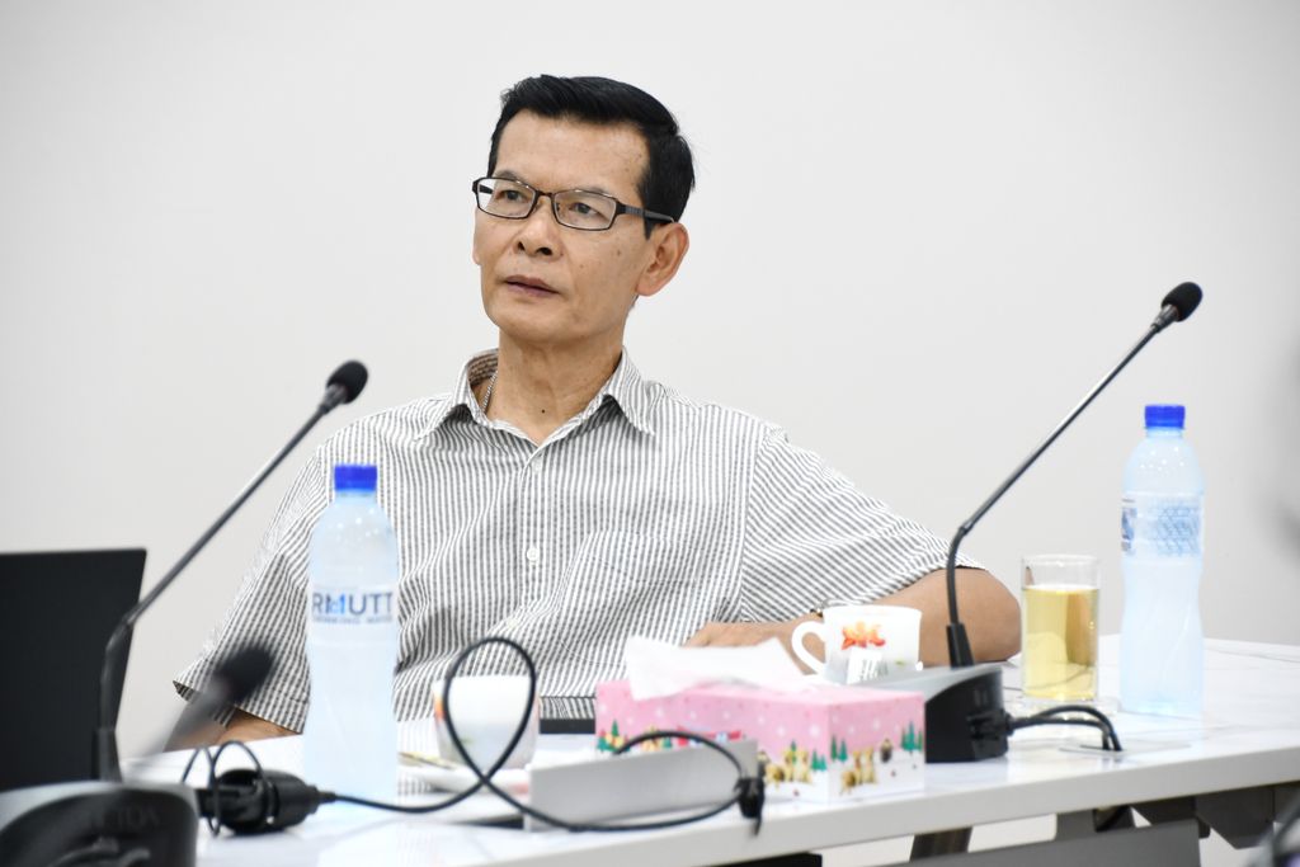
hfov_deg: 9.8
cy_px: 434
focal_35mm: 210
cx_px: 650
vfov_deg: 6.5
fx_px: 7584
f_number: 6
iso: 1600
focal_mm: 140
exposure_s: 1/40
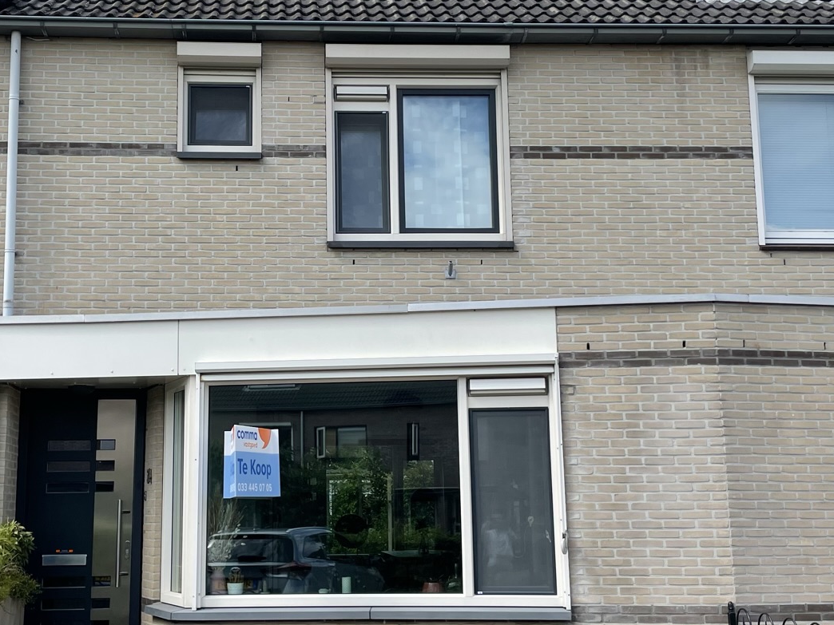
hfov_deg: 37.4
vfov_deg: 28.6
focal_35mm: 51
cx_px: 343
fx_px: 1229
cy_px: 299
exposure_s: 1/2053
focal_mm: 4.2
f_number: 1.6
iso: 32
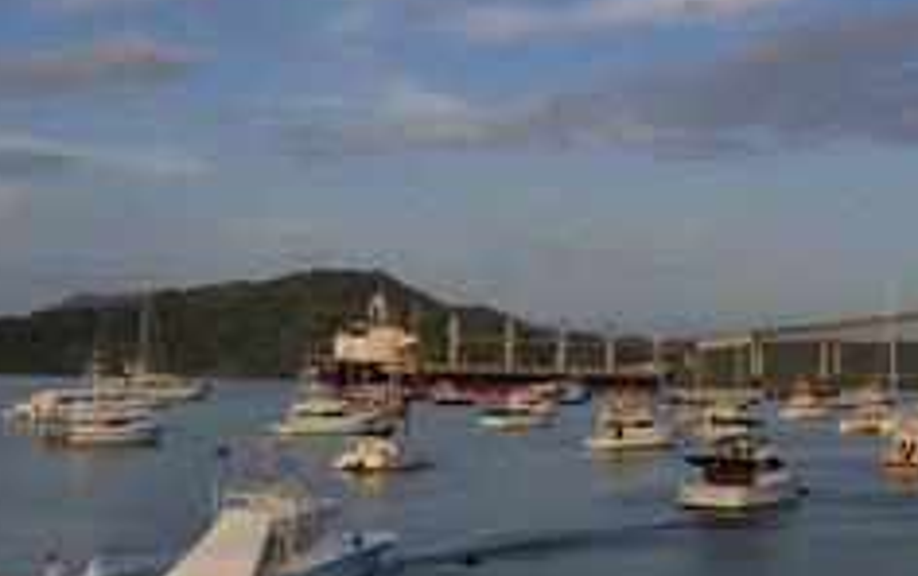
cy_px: 296
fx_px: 1452
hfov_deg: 34.8
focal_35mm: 58
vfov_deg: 22.4
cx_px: 599
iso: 200
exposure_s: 1/320
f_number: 8
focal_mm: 32
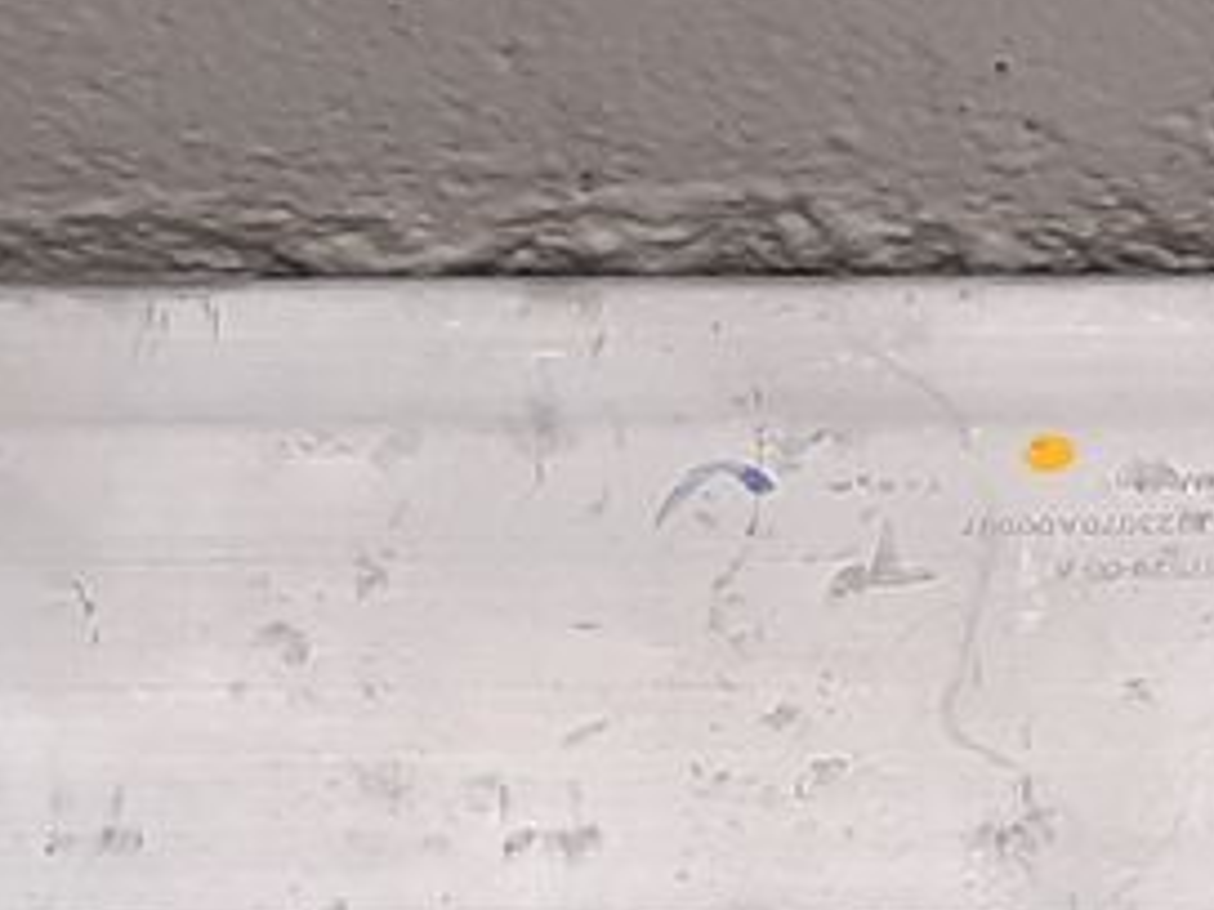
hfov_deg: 10.0
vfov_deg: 7.6
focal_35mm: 196
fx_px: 6874
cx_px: 1102
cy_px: 357
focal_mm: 3.93
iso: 100
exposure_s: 1/50
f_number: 1.7
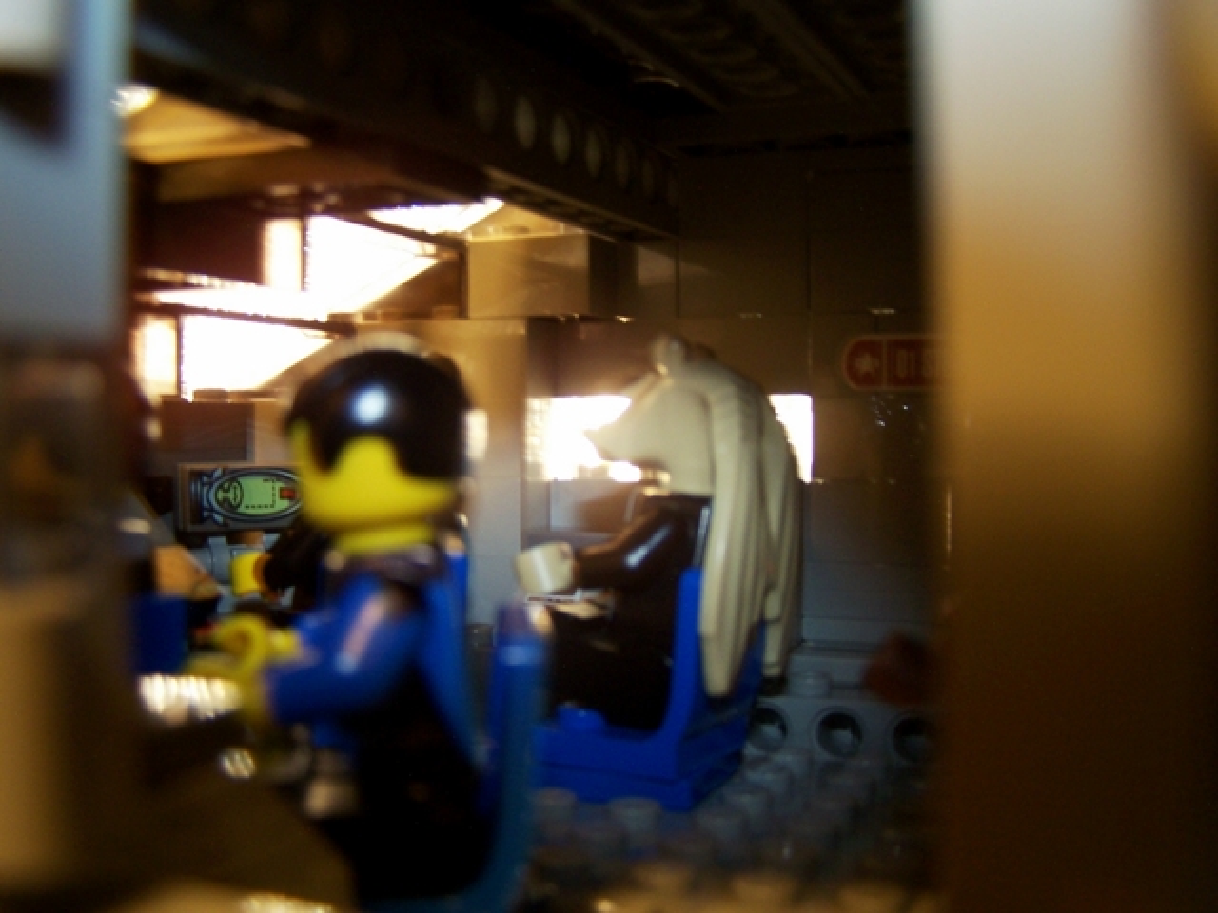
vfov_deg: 37.7
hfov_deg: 49.0
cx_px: 609
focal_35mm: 38
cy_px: 456
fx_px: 1337
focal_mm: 6.3
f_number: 2.8
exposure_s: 1/2
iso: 80
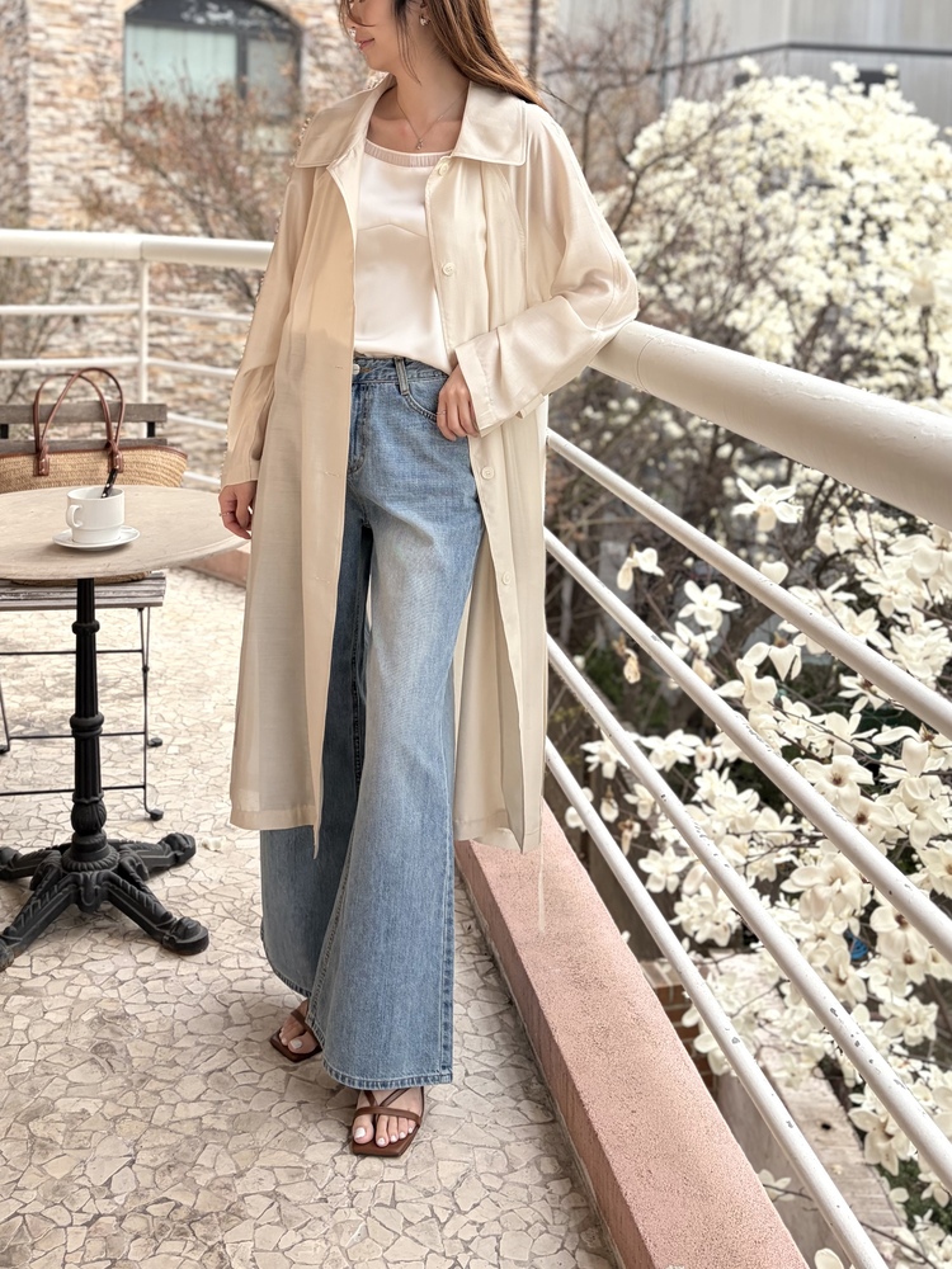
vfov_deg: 67.3
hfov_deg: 53.1
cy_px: 634
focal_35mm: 26
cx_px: 476
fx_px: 953
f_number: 1.6
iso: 64
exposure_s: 1/1239
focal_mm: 5.96
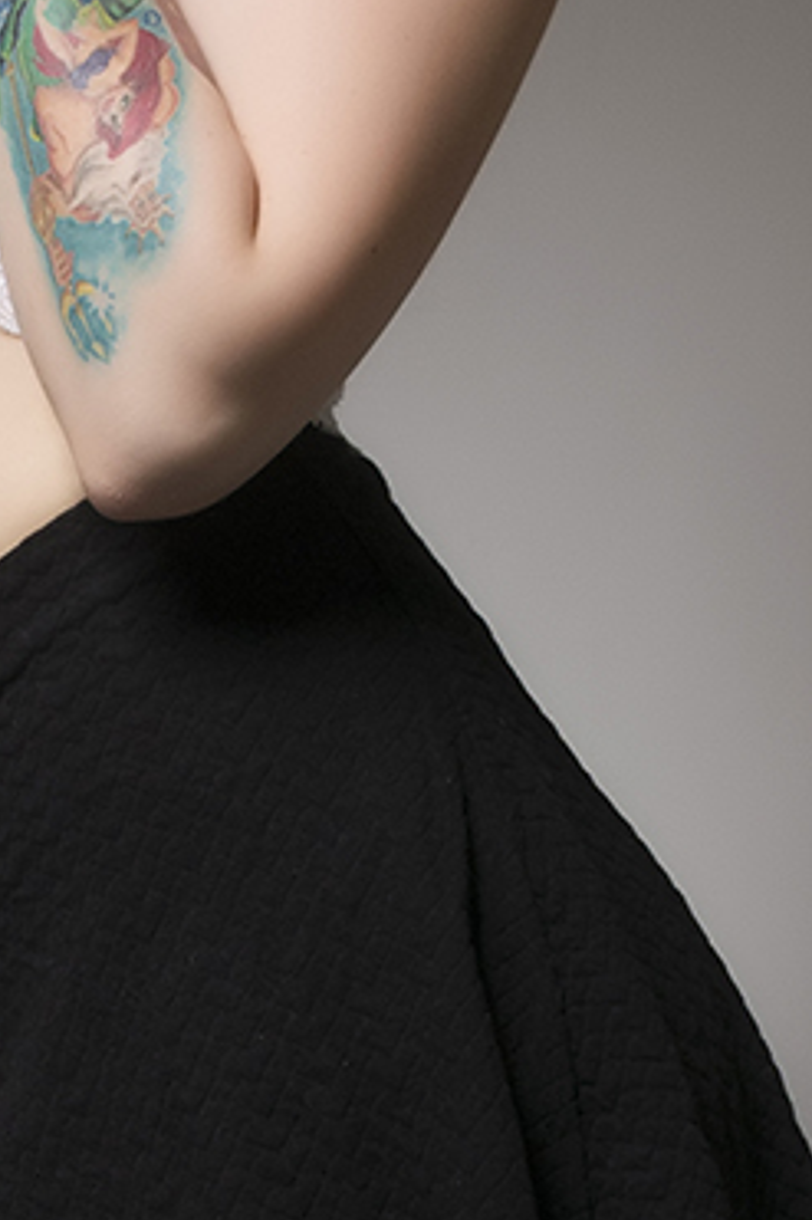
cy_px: 1111
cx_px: -110
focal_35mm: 220
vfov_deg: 9.3
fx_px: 7450
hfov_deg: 6.2
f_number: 16
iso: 200
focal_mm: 34
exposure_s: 1/60
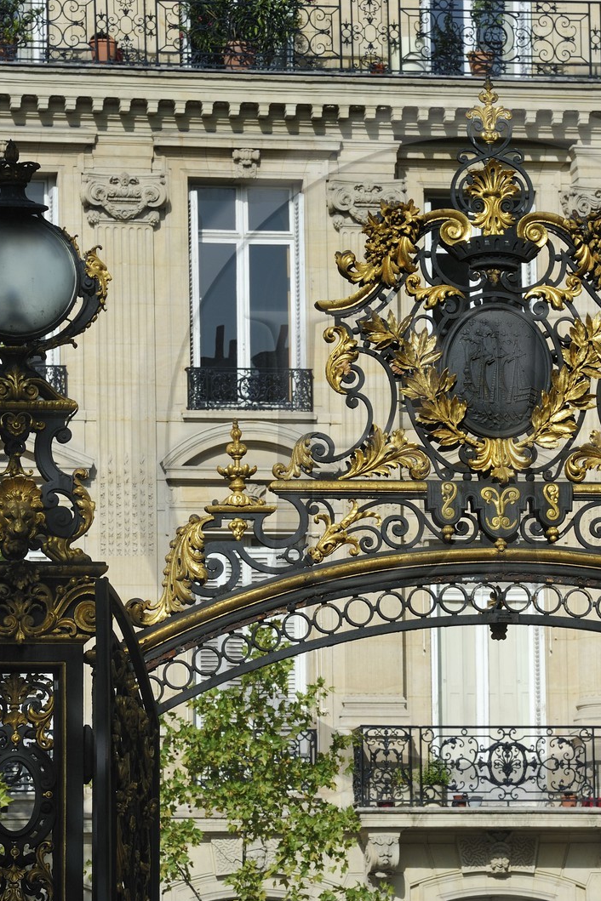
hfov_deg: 5.9
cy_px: 451
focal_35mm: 234
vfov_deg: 8.8
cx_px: 478
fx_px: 5859
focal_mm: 155
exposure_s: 1/200
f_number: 13
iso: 200
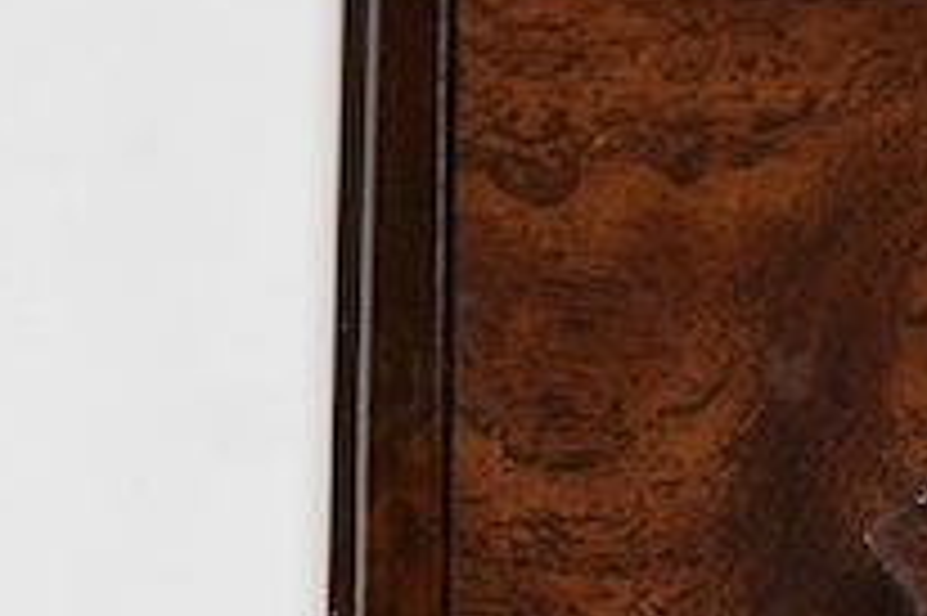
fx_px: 5069
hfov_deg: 10.2
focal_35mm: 197
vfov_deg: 6.9
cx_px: 1246
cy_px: 854
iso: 800
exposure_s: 1/125
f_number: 9
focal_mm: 30
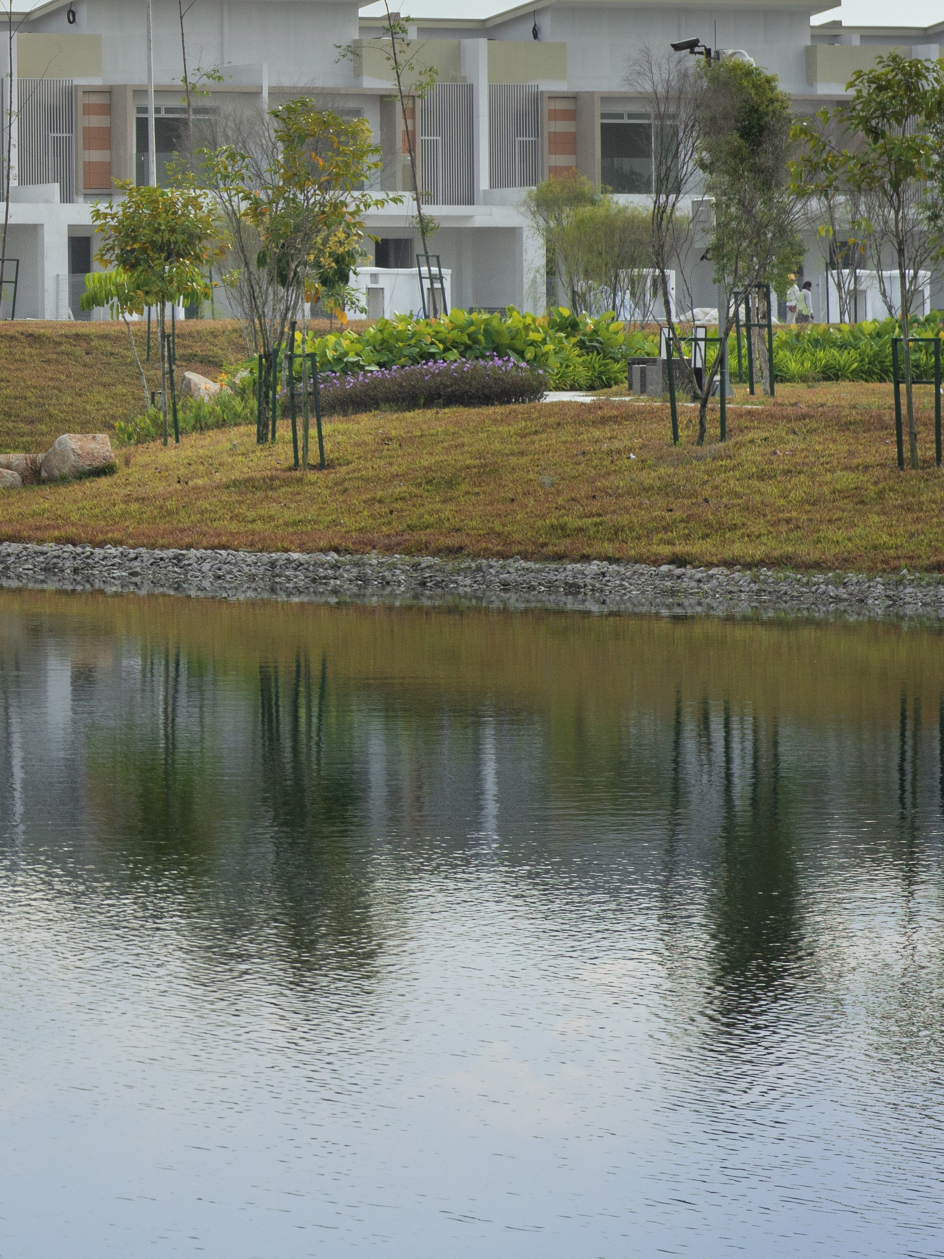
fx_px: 6909
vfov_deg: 10.3
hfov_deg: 7.6
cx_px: -661
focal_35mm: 190
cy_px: 97
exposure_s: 1/800
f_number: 8
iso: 200
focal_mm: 70
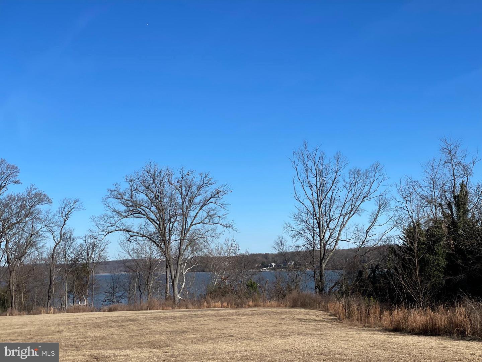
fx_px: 724
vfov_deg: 28.0
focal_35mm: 52
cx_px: 241
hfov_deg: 36.8
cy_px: 181
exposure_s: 1/3195
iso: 32
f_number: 2
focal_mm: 6
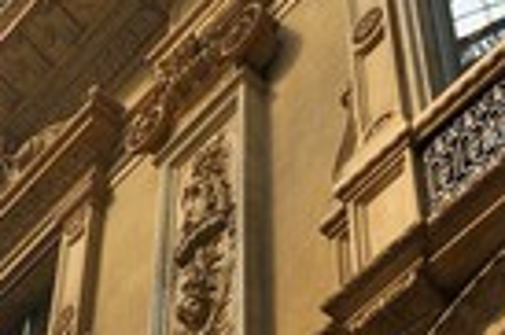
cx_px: 310
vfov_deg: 13.4
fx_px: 1373
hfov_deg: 20.8
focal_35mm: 98
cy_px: 442
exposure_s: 1/200
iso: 200
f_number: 7.1
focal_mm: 32
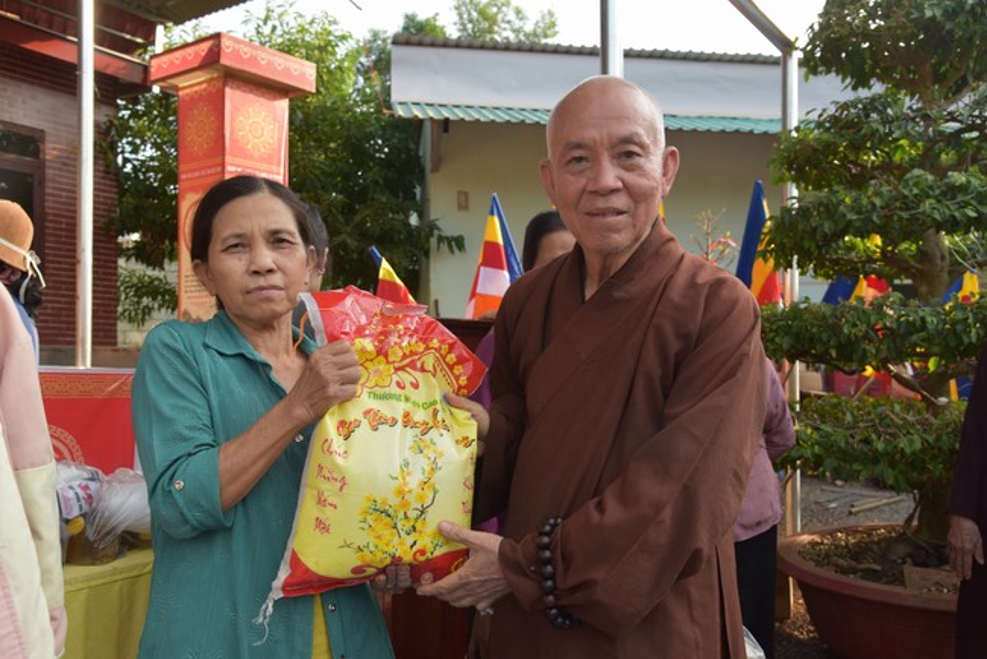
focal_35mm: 32
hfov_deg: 58.7
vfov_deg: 41.2
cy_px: 330
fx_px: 878
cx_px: 494
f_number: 7.1
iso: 400
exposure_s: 1/200
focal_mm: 32
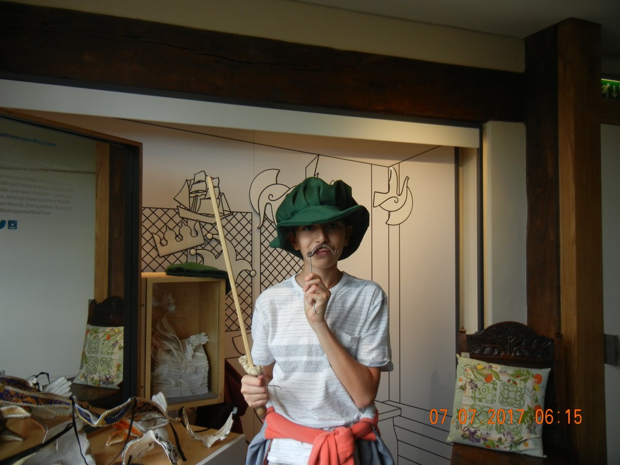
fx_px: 537
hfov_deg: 60.0
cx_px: 310
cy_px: 232
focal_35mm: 30
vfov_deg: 46.8
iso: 160
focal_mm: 5.4
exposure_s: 1/103
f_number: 3.5
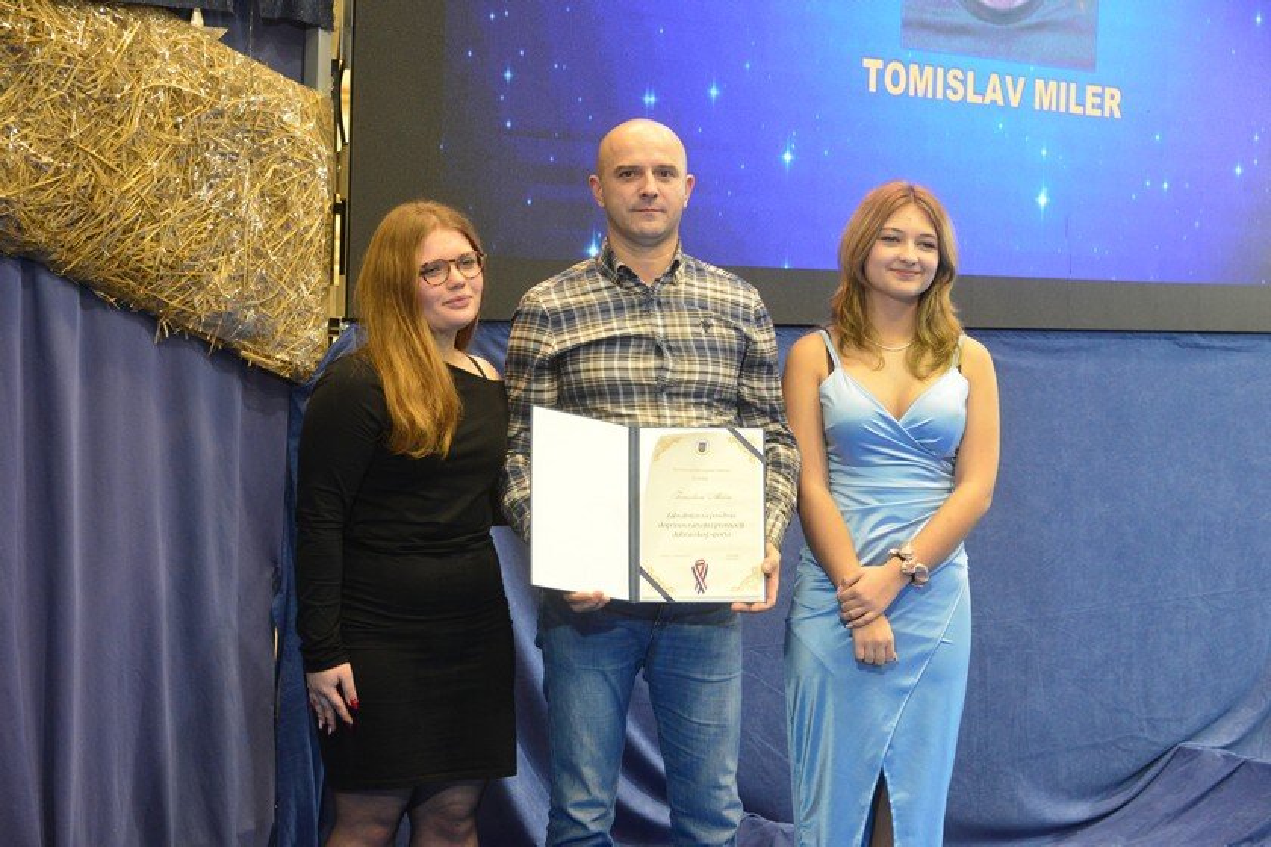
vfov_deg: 18.9
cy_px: 424
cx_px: 636
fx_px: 2542
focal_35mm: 72
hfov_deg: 28.1
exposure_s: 1/125
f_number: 5
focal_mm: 72
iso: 3600
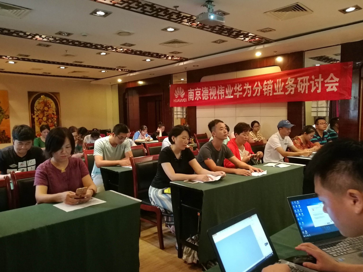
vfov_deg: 49.7
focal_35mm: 28
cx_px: 178
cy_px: 141
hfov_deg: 63.4
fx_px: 294
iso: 640
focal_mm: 4.5
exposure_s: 1/16.7
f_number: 2.2
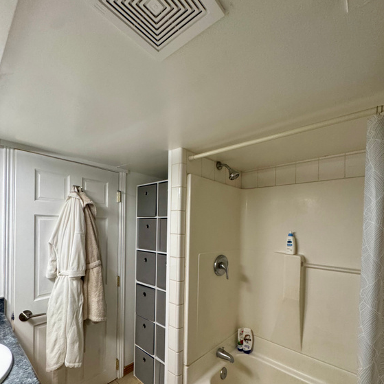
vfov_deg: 83.1
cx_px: 190
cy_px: 227
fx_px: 213
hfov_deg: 84.0
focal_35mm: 17
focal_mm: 2.22
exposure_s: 1/60
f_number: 2.2
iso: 500
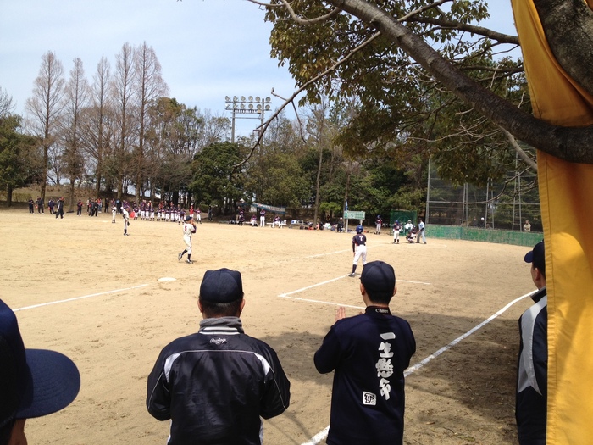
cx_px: 296
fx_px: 600
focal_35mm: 35
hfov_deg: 52.6
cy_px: 222
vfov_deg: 40.7
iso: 64
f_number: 2.4
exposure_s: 1/1346
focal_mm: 4.28
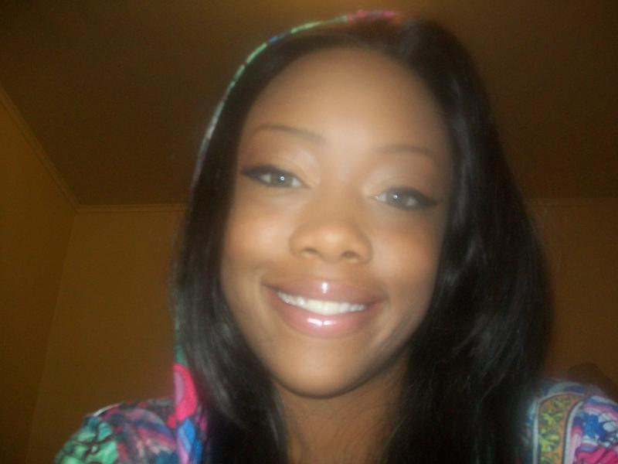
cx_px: 309
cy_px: 232
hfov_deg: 51.4
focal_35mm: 36
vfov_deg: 39.7
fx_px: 643
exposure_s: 1/60
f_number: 2.7
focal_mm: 6
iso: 160
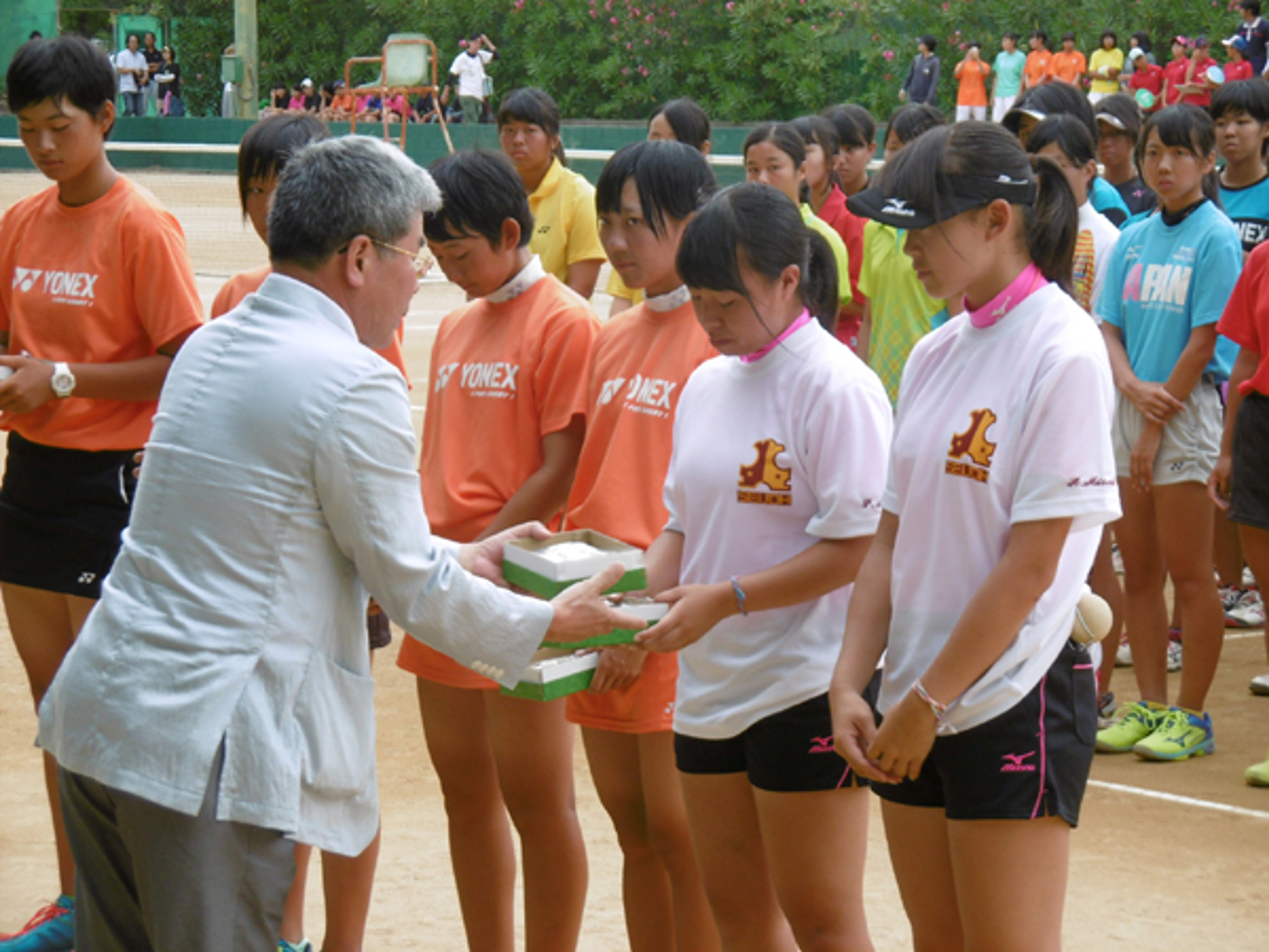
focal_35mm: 120
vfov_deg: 12.3
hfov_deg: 16.4
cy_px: 476
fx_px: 4399
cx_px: 634
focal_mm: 21.5
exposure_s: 1/100
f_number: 5
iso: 100
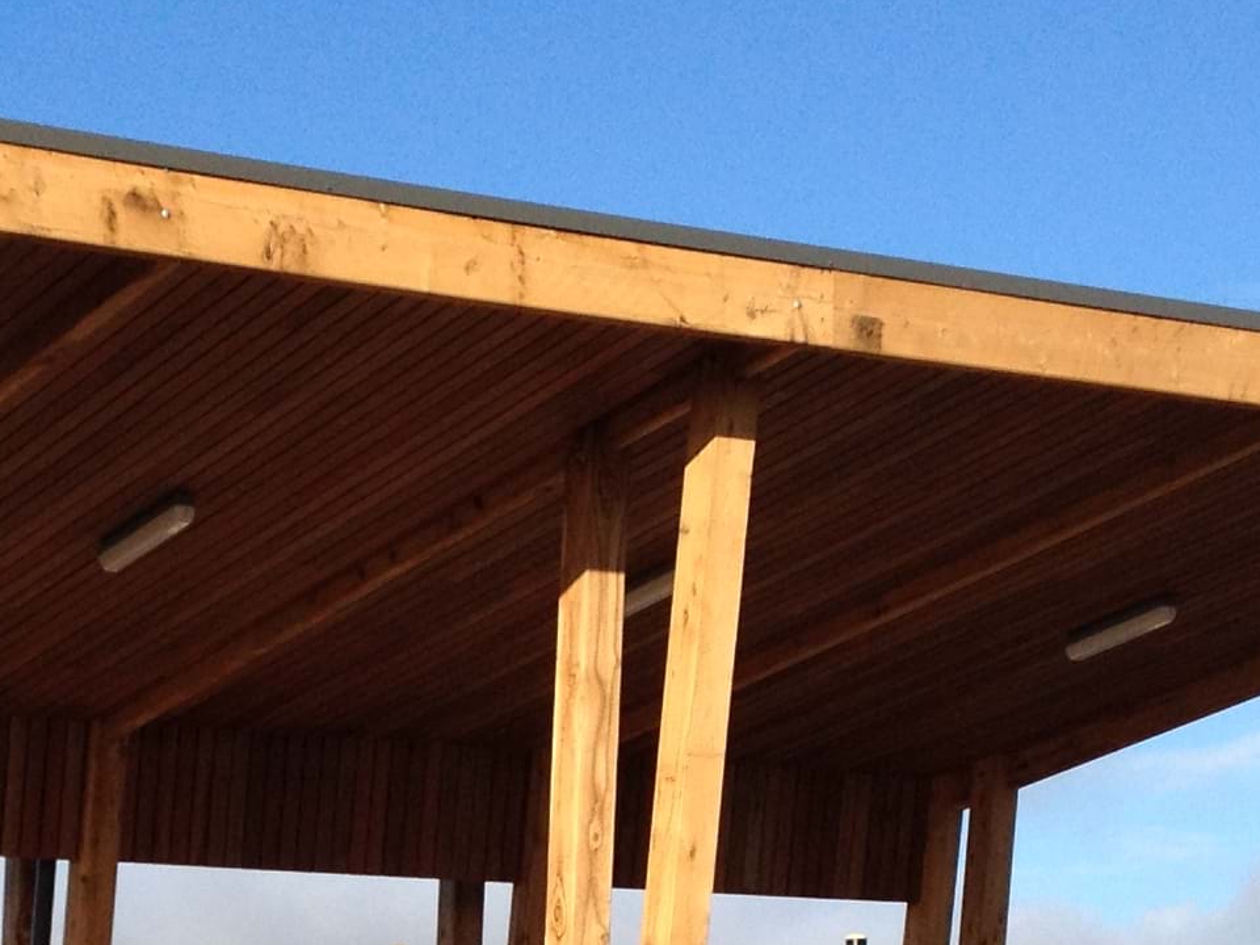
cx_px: 368
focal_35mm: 119
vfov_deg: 12.2
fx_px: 4332
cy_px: 1116
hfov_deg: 16.5
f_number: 2.4
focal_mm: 4.28
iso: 50
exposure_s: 1/1672
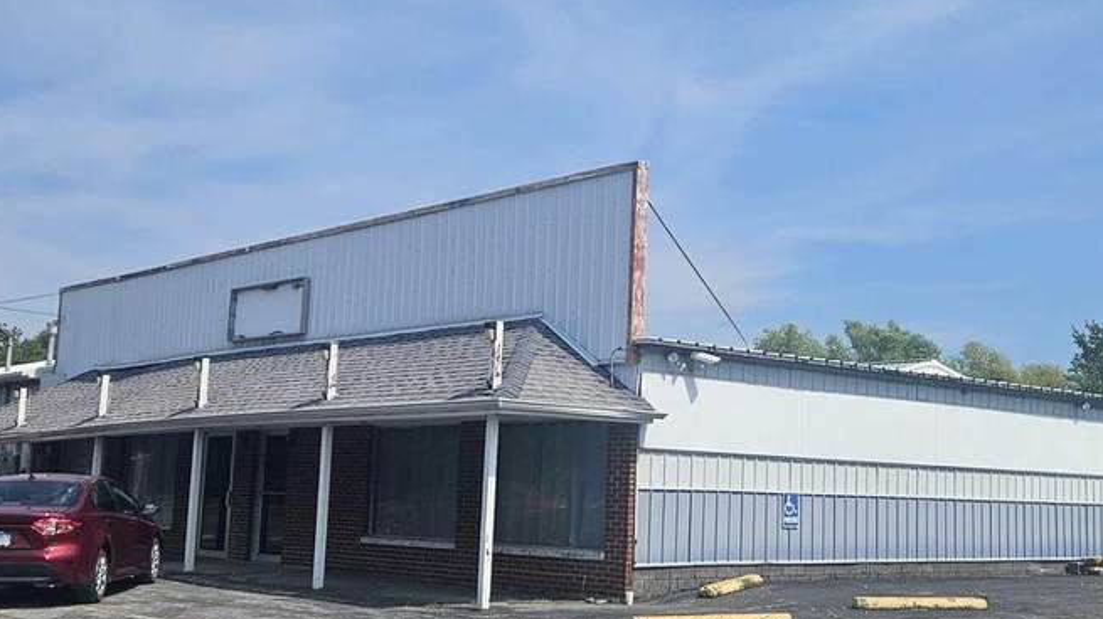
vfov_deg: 24.4
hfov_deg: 41.5
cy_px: 279
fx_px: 1433
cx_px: 744
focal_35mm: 49
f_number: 1.8
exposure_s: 1/3109
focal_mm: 5.4
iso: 25
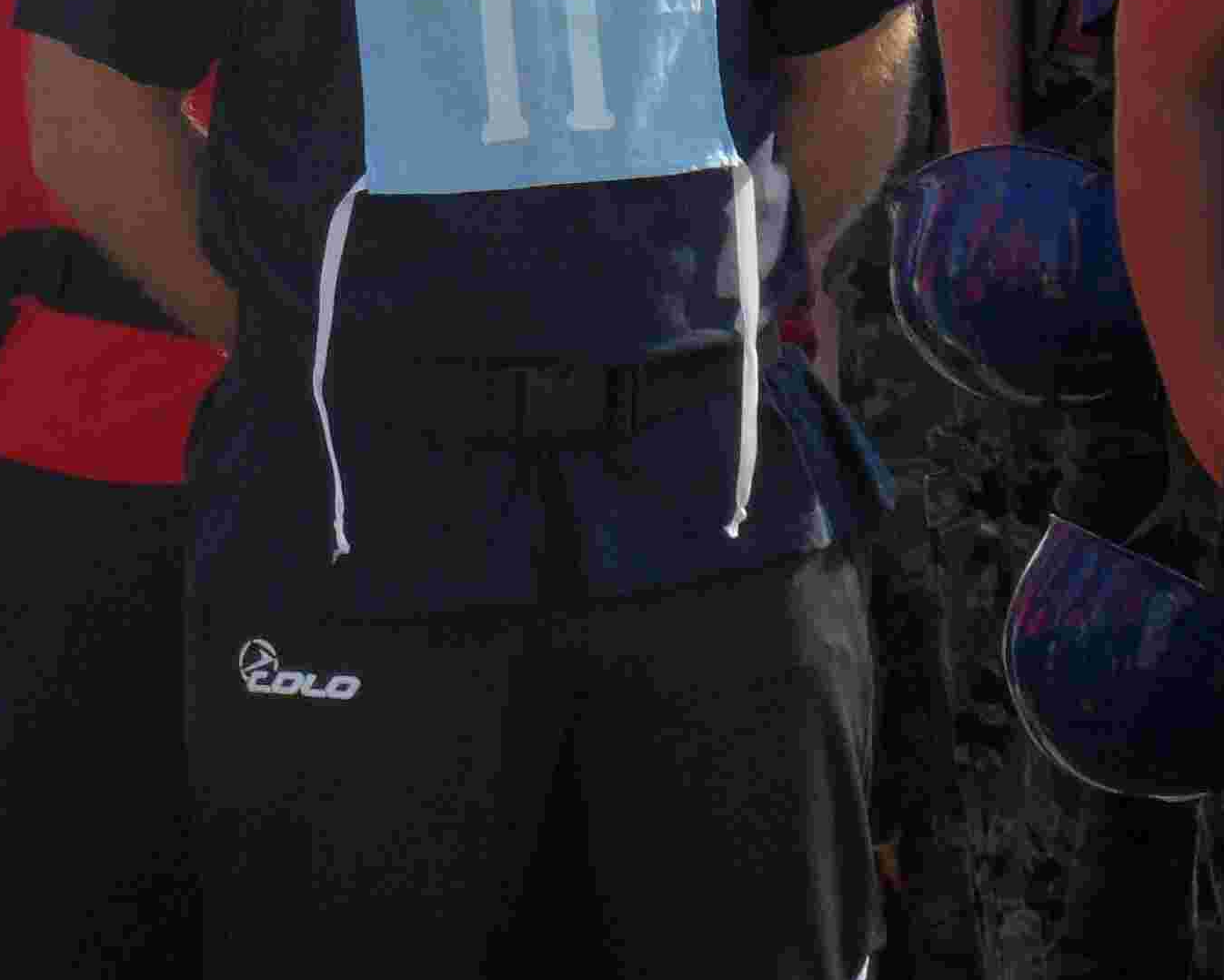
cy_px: -324
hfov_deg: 3.7
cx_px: -154
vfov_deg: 3.0
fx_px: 18911
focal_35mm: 522
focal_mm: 29.7
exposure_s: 1/180
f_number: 6.2
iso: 80
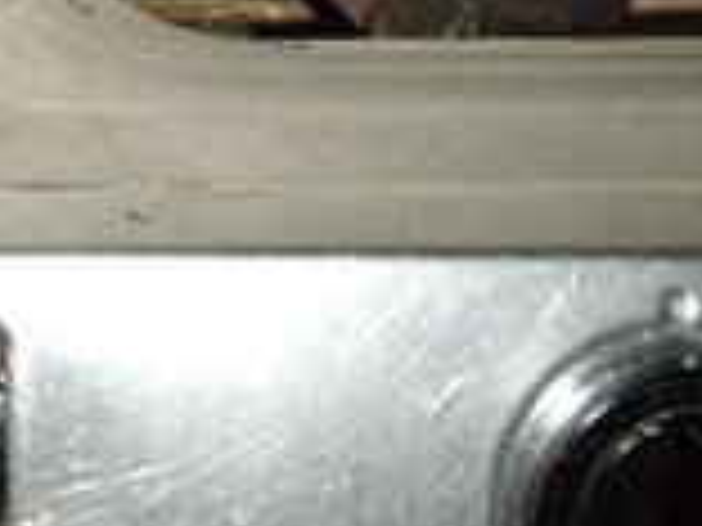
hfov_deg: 11.7
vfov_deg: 9.2
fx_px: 3164
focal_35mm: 156
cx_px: -580
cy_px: -337
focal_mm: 6.2
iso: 400
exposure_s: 1/40
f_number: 2.7
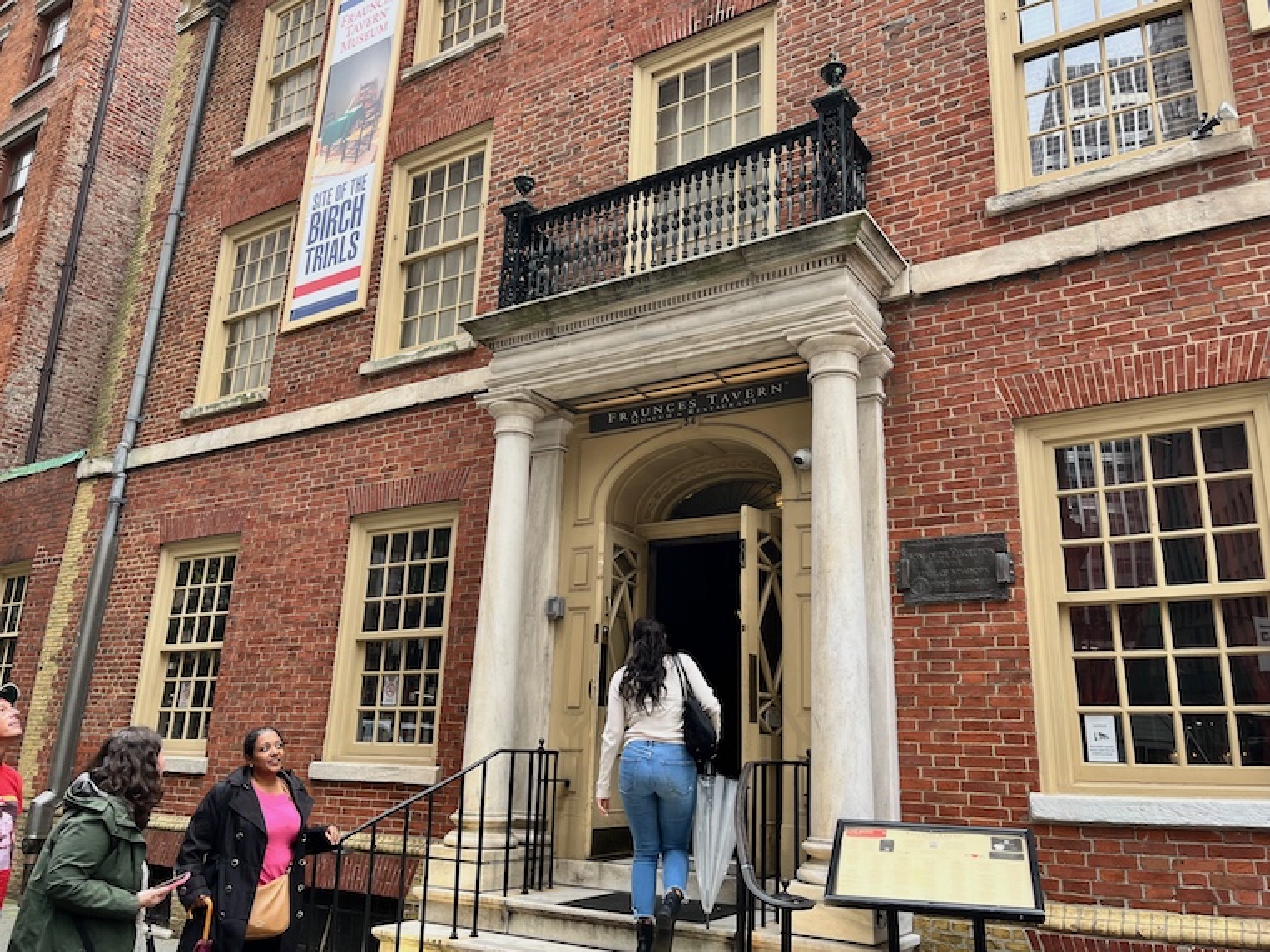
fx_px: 954
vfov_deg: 53.1
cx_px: 635
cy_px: 476
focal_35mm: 26
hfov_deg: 67.3
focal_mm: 5.1
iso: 40
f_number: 1.6
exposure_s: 1/246
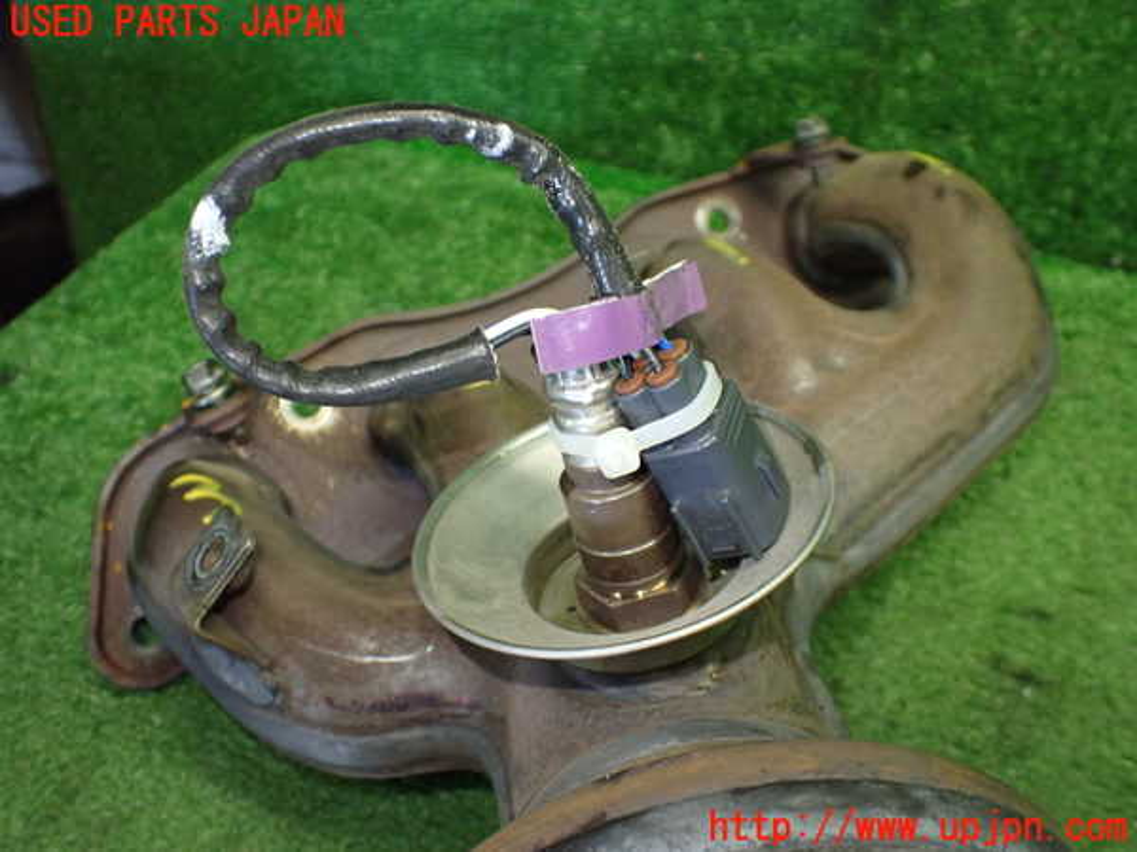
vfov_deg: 46.8
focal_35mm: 30
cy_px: 426
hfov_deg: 60.0
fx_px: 985
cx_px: 568
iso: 640
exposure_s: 1/125
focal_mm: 5.4
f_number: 2.3
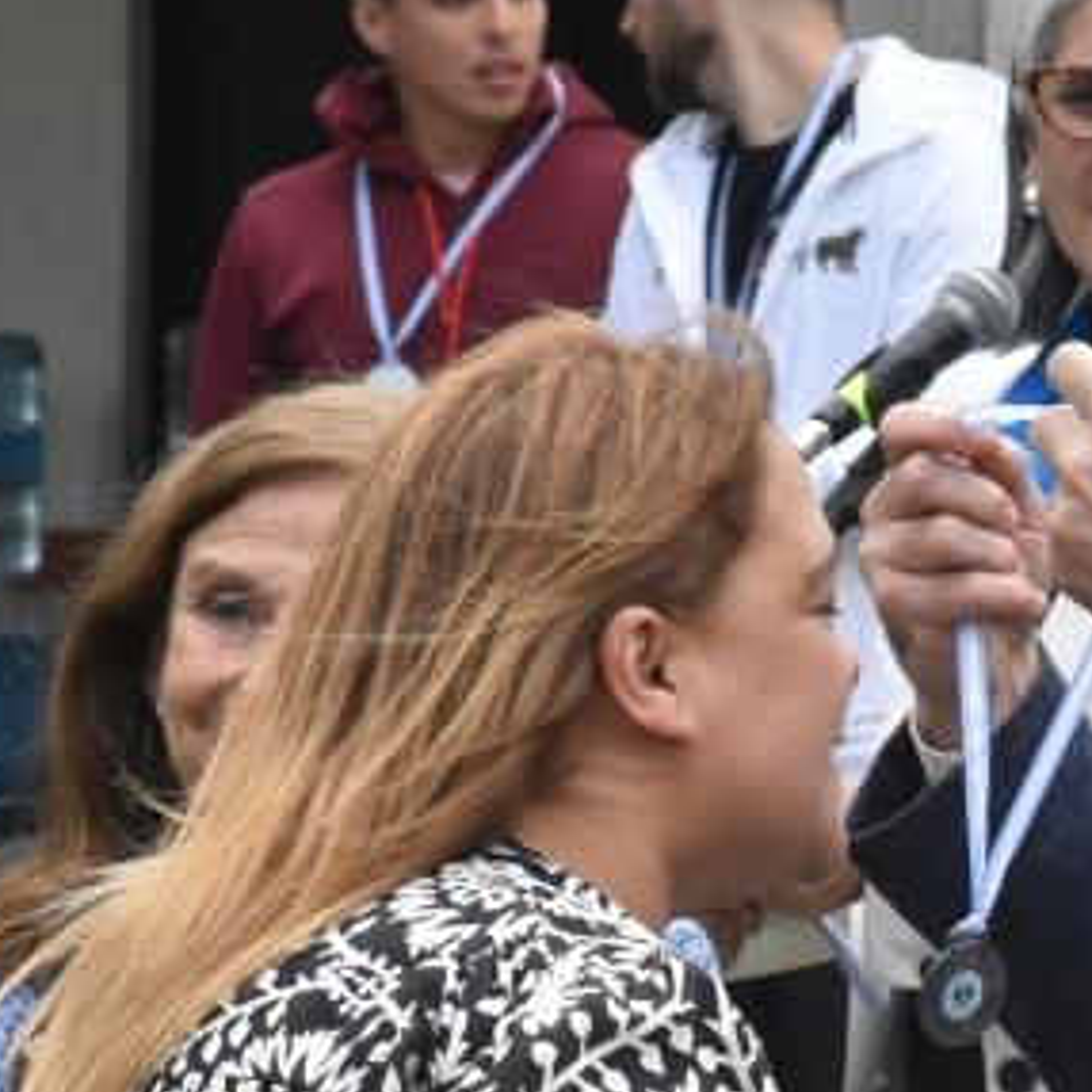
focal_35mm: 434
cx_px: 1226
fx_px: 15473
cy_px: 991
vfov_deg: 4.0
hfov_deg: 4.0
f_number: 11
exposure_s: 1/500
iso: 1600
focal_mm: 95
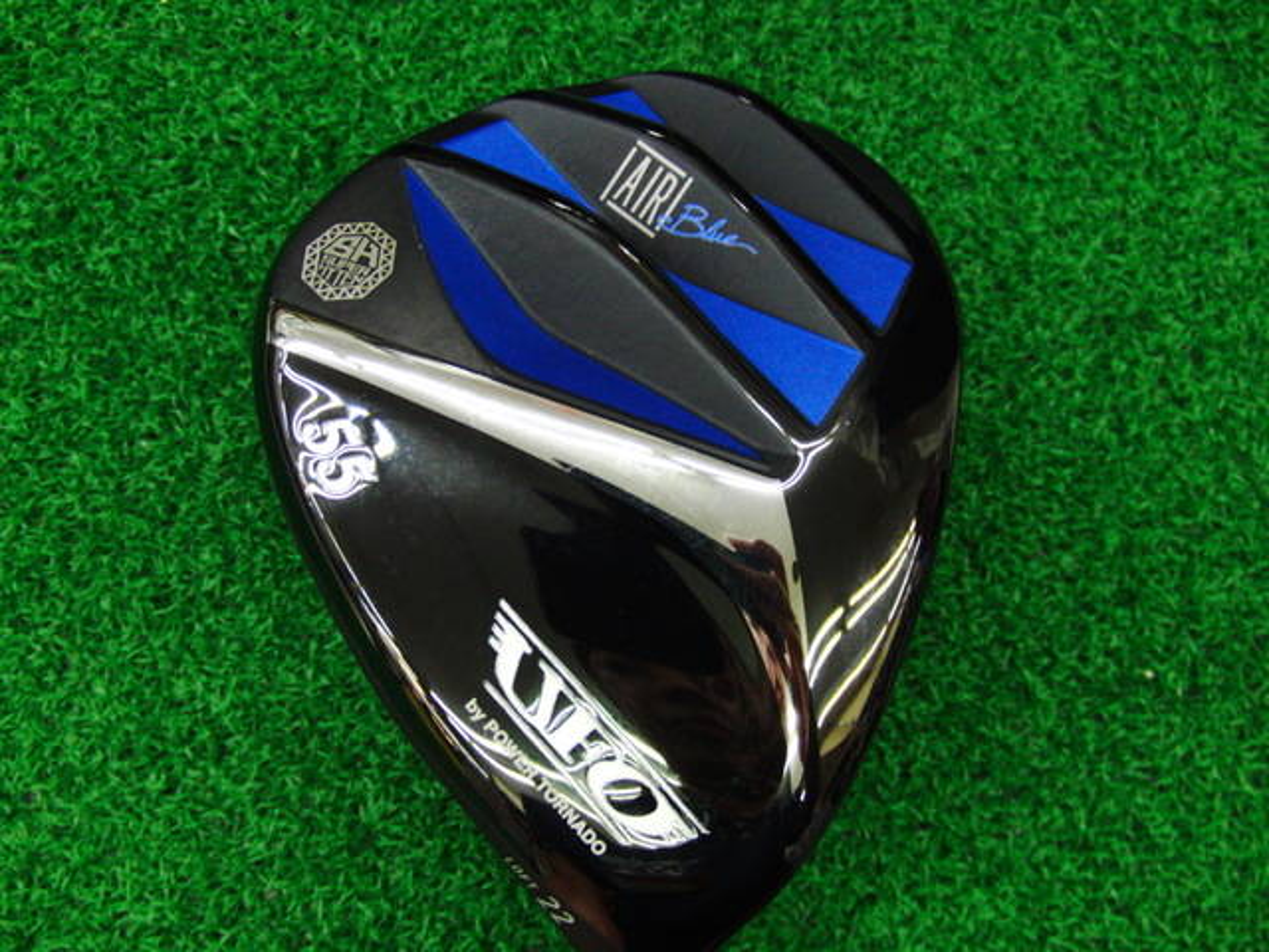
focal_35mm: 37
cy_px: 476
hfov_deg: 50.1
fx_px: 1356
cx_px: 634
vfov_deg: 38.7
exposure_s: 1/50
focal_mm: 6.42
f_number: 3.6
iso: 400
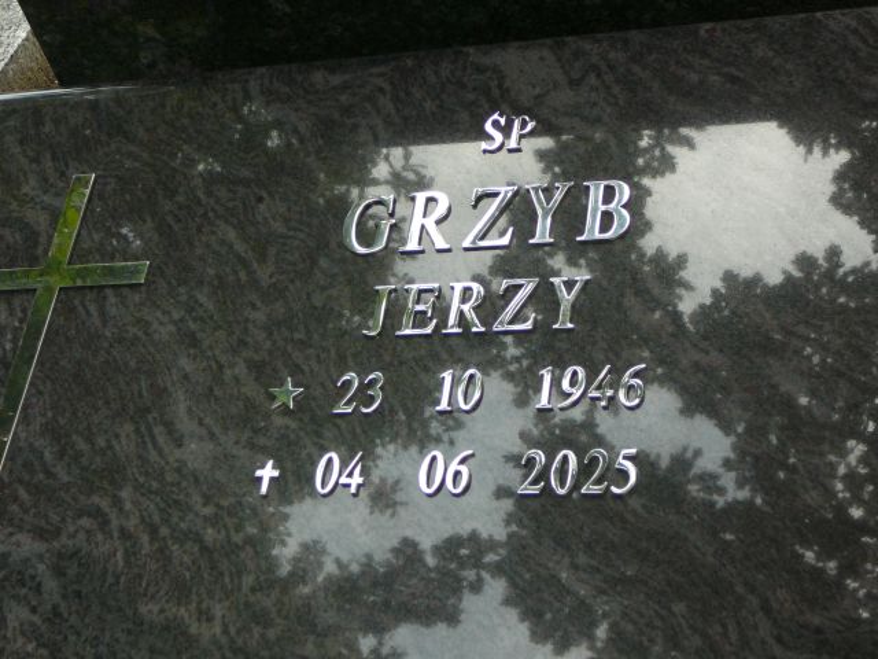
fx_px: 1649
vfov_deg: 22.6
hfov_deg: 29.8
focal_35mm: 65
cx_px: 439
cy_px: 330
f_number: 3.6
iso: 80
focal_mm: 9.7
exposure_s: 1/80
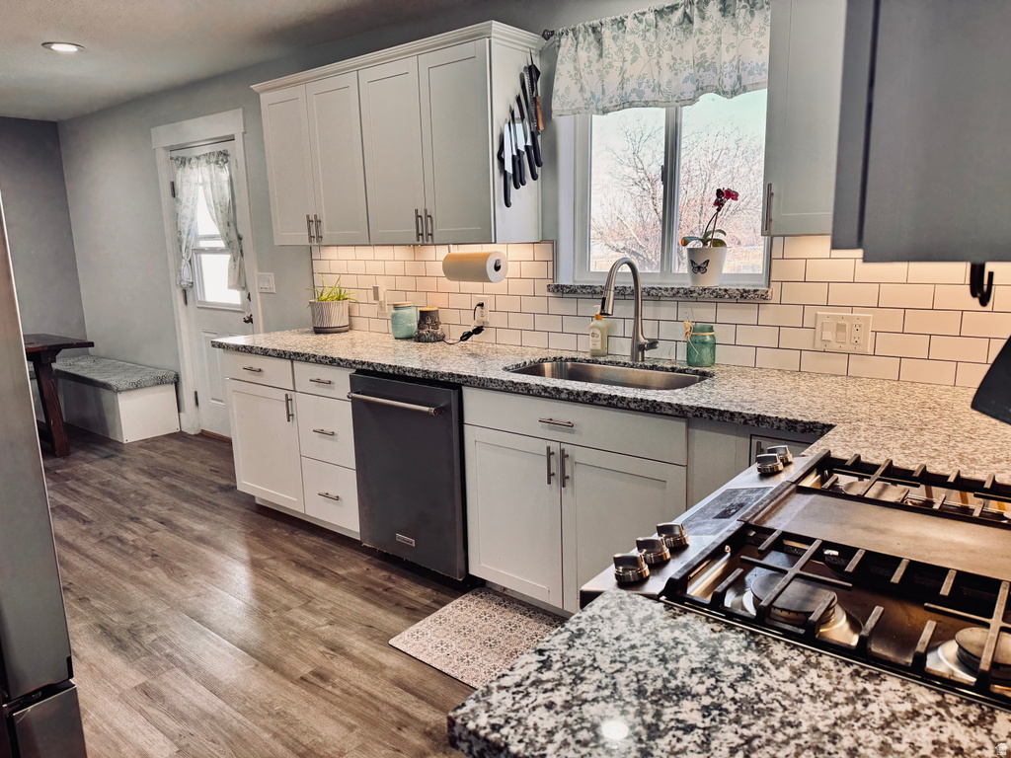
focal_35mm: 24
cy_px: 379
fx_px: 701
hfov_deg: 71.6
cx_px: 506
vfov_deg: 56.8
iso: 64
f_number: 1.78
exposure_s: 1/120
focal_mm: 6.76
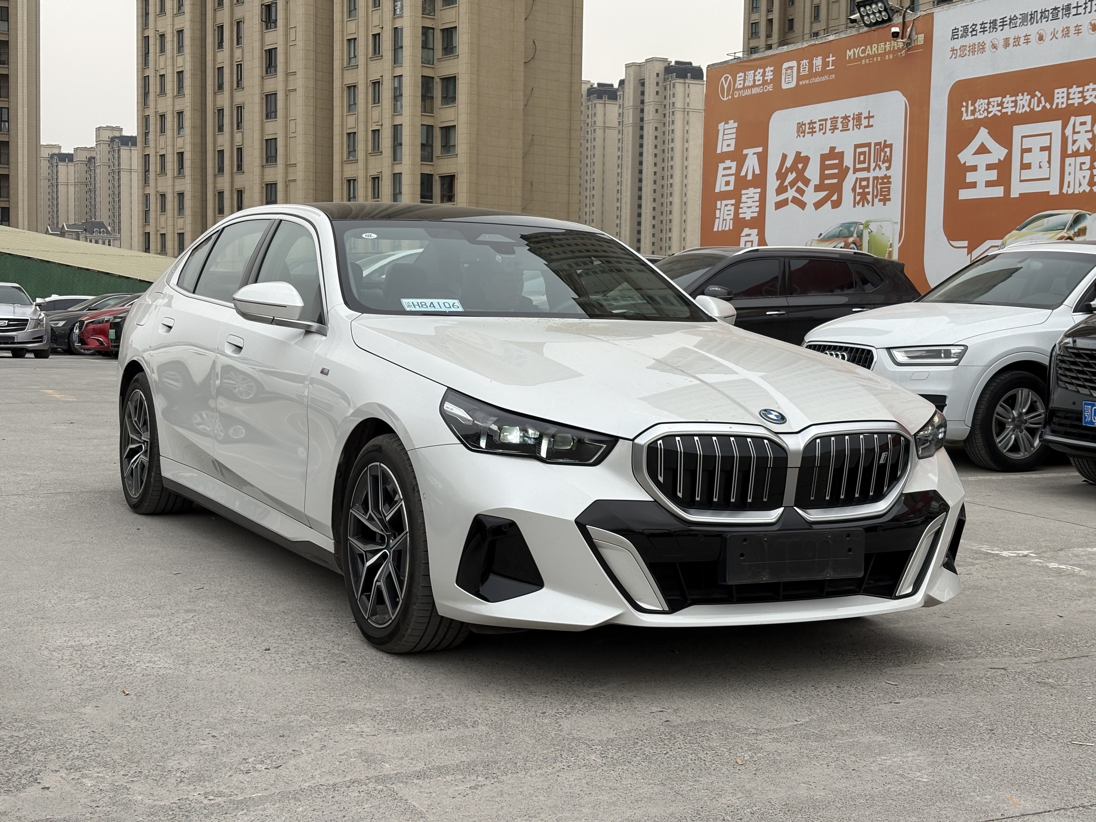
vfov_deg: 28.0
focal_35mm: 52
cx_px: 548
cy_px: 411
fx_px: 1646
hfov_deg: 36.8
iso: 40
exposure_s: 1/2212
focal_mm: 5.96
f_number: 1.6
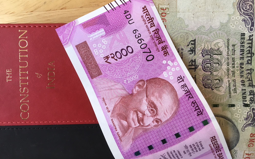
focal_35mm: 31
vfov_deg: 40.4
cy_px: 65
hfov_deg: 61.2
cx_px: 127
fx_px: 215
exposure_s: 1/33
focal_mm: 4.15
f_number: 2.2
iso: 50
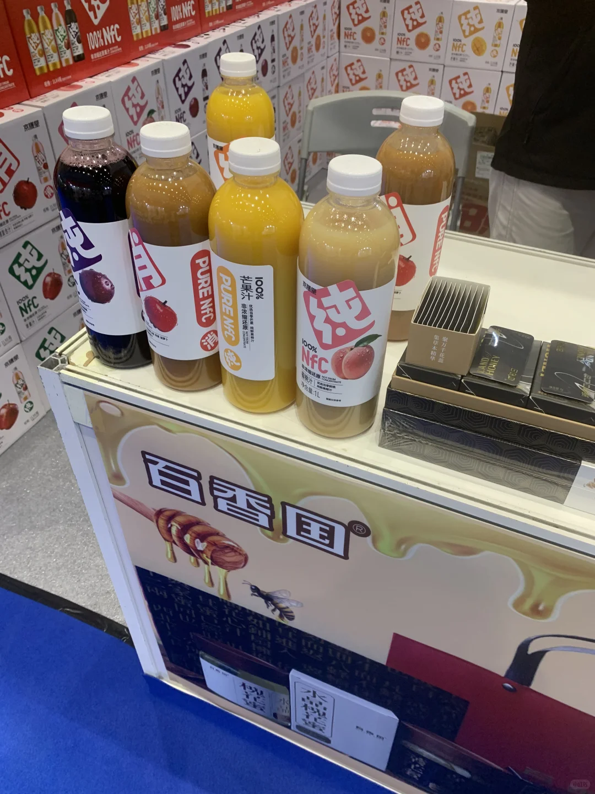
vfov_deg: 67.3
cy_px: 397
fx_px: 596
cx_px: 298
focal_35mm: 26
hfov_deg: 53.1
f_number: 1.8
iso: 80
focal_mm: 4.25
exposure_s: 1/50
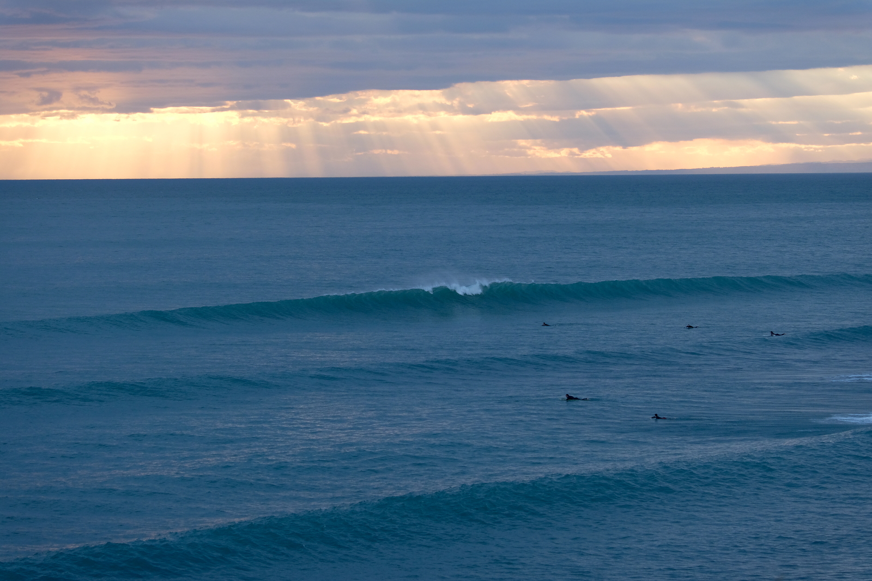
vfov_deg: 9.2
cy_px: 290
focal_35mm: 150
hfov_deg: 13.7
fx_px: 3633
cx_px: 436
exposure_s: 1/500
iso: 800
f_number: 6.3
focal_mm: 100
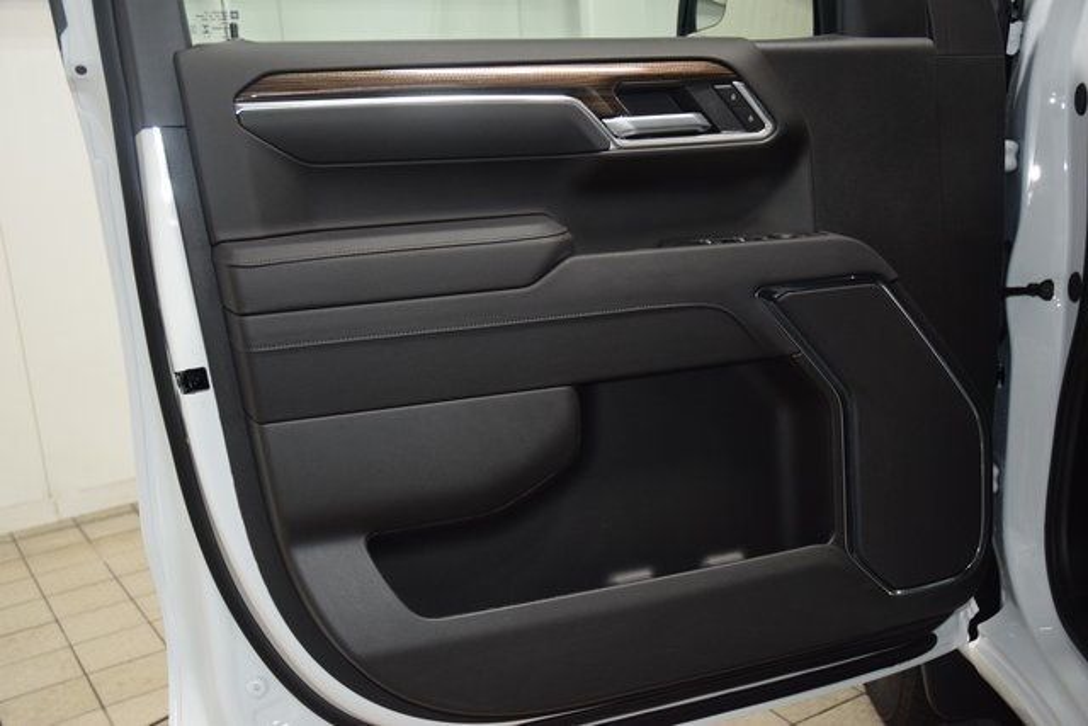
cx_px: 544
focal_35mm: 36
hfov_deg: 53.1
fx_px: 1088
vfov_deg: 36.9
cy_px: 363
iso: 1000
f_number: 3.8
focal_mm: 24
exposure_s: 1/60
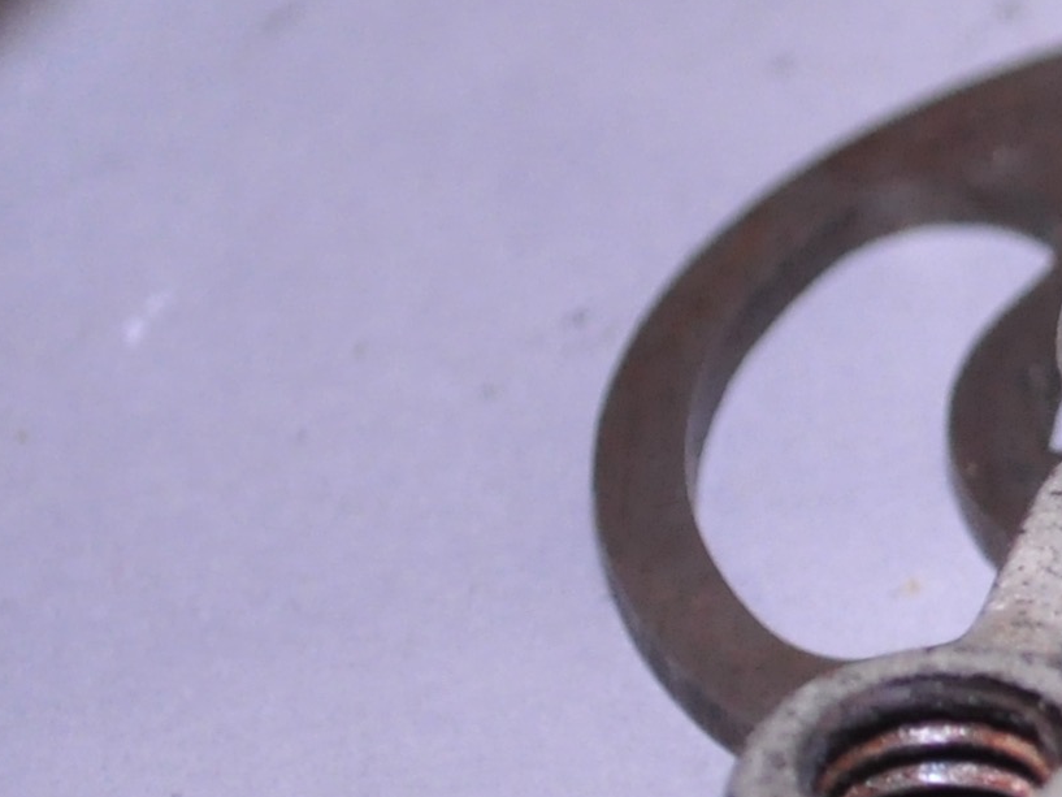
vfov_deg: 4.1
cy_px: -140
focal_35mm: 363
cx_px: 2647
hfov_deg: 5.3
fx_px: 11138
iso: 800
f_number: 5.3
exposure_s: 1/125
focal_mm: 48
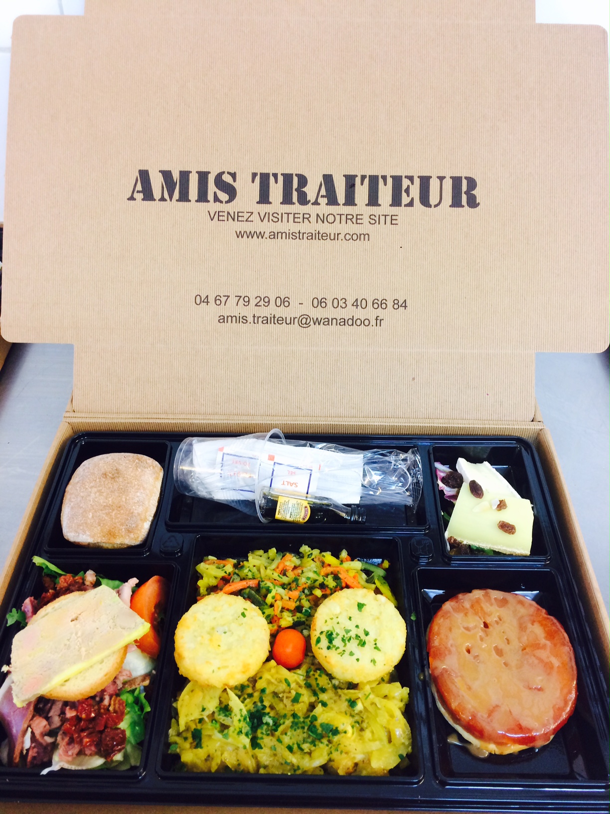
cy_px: 407
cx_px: 305
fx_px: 681
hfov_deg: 48.2
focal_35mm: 29
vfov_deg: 61.7
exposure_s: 1/33
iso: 125
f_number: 2.2
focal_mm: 4.15
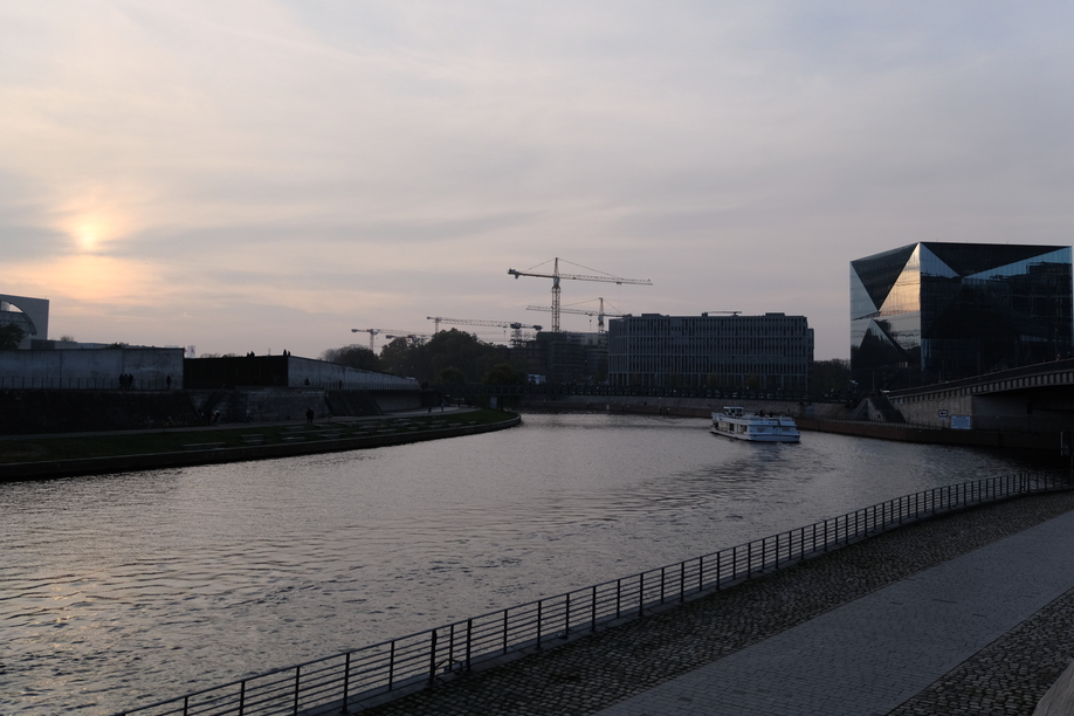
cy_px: 321
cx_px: 505
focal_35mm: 29
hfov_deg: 63.6
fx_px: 865
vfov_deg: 44.9
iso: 160
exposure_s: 1/1400
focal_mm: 17
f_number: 2.8
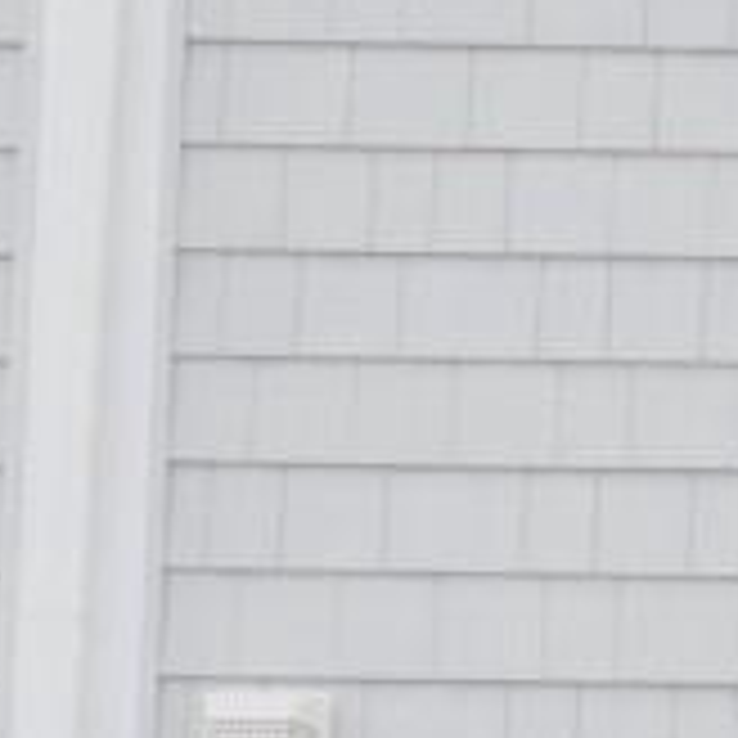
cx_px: 1739
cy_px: 1125
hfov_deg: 8.2
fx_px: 4752
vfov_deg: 8.7
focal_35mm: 197
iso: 200
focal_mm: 22
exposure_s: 1/200
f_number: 14
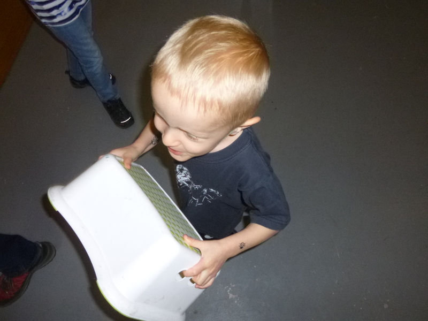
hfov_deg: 65.3
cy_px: 160
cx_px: 214
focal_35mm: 27
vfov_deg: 51.4
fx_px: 334
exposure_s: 1/250
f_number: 3.3
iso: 400
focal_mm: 4.9
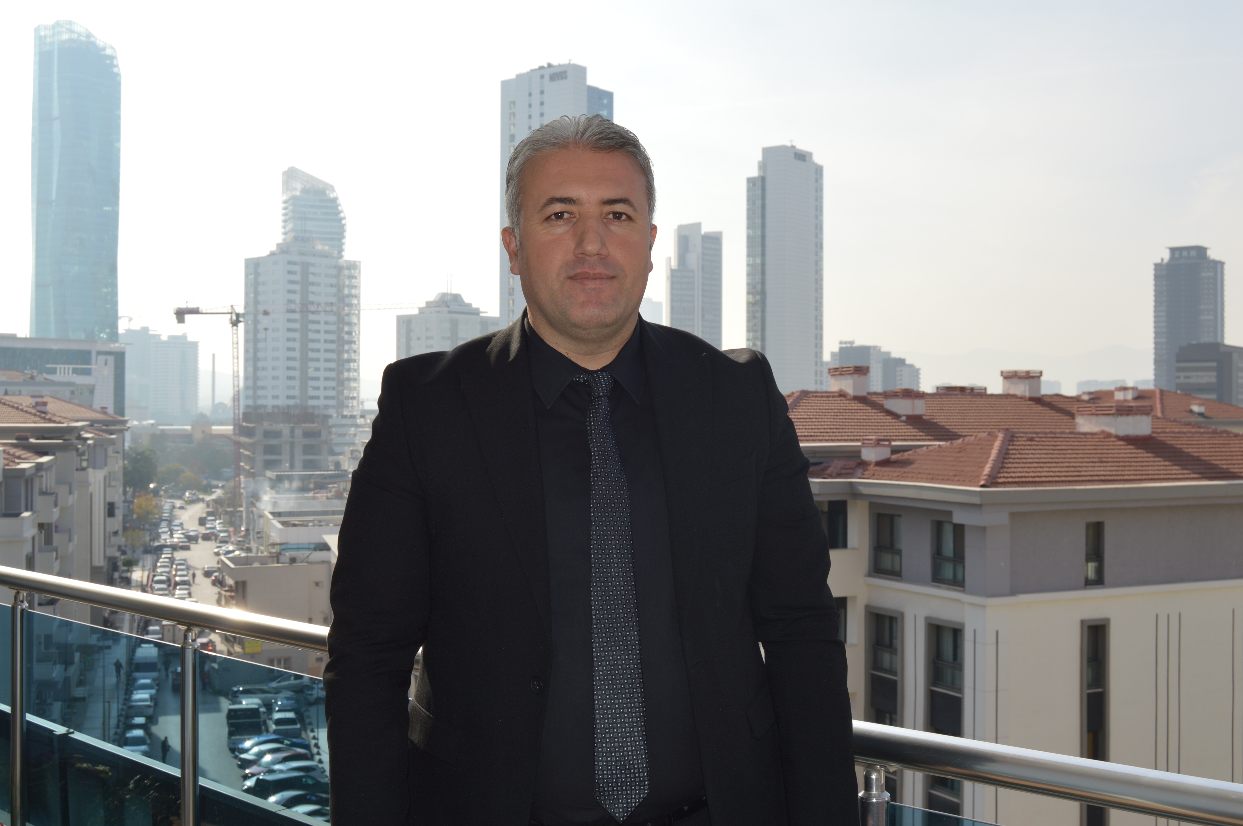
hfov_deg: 49.6
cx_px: 622
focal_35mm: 39
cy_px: 413
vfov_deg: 34.1
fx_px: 1345
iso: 100
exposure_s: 1/200
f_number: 8
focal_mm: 26
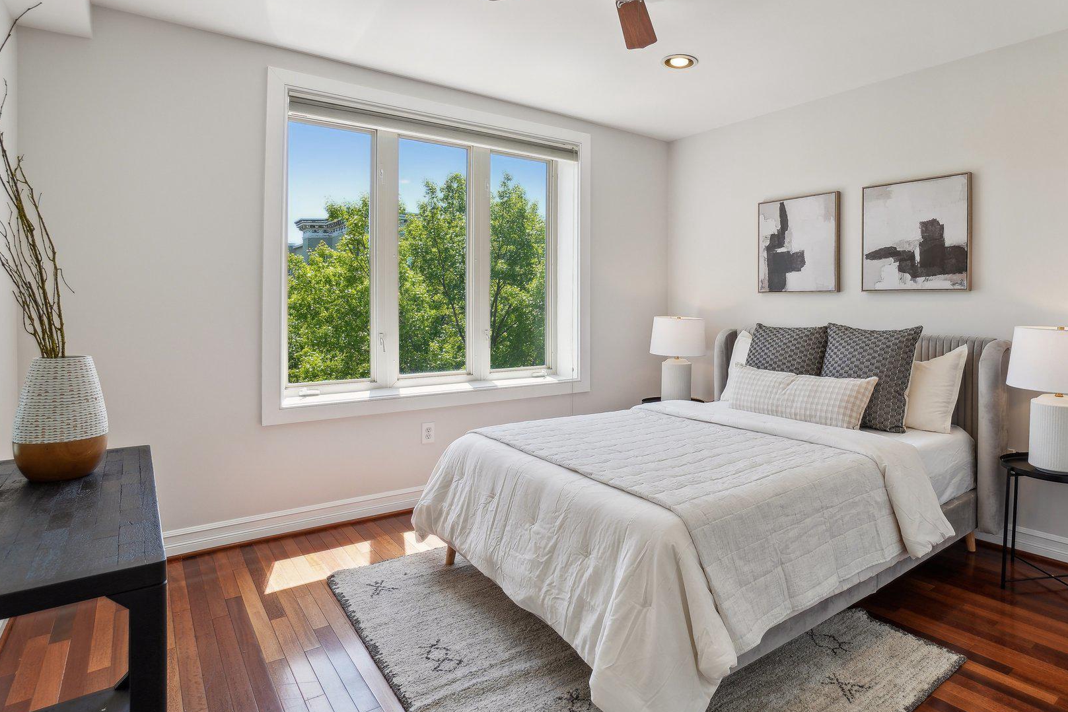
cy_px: 314
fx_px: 564
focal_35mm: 19
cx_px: 668
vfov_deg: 64.4
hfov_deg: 85.2
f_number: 7.1
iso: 100
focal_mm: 10
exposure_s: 1/25
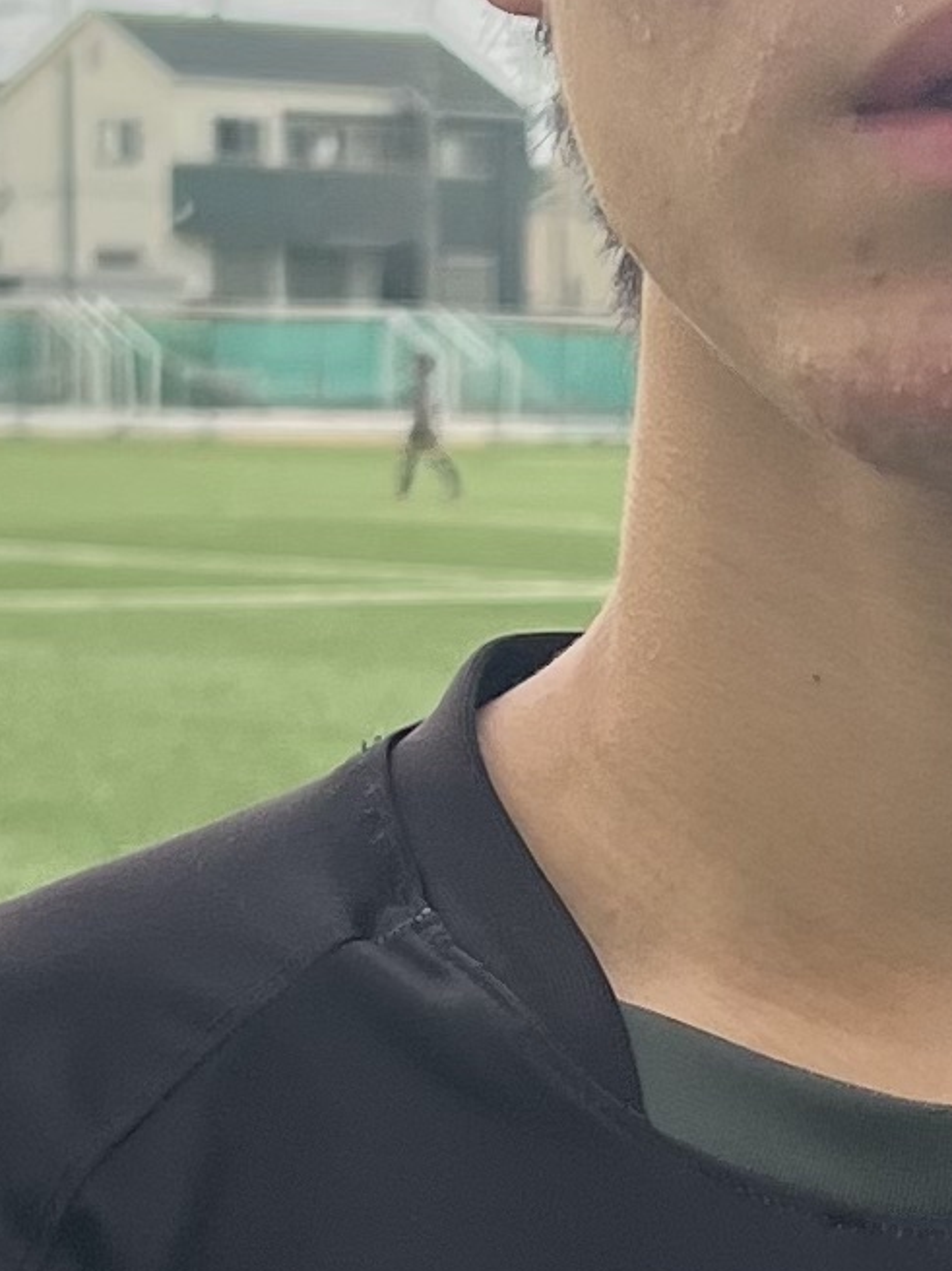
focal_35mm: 75
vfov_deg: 25.7
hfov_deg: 18.8
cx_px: 1052
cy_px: 306
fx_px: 2751
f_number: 1.5
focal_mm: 5.7
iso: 50
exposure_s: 1/152
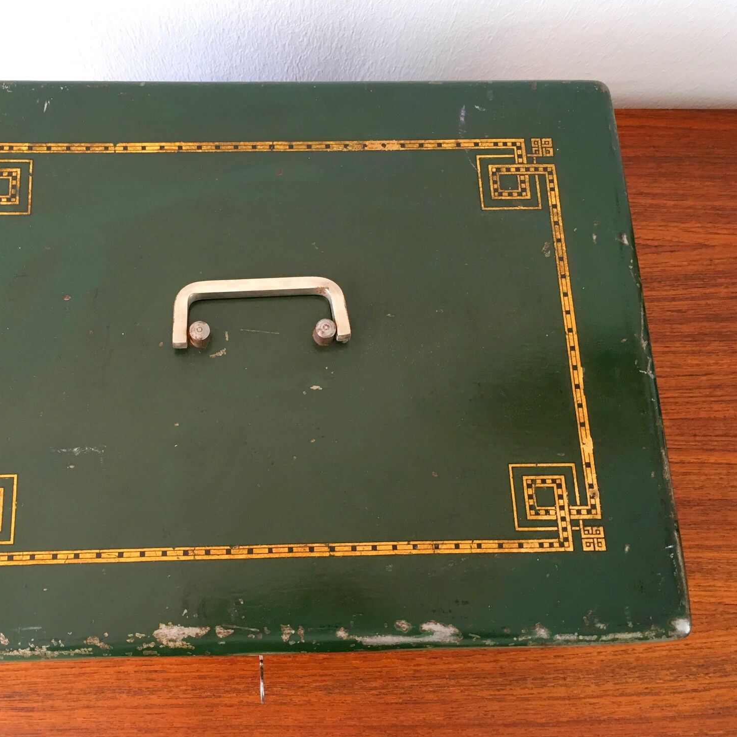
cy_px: 365
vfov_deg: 47.2
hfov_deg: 46.6
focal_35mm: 35
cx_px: 259
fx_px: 843
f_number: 2.2
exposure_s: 1/33
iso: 125
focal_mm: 4.15
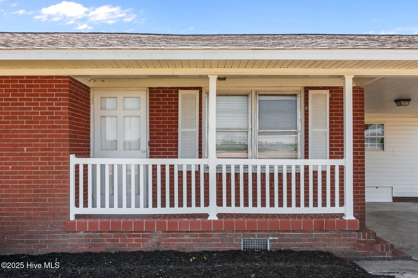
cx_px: 209
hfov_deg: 54.5
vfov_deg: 37.8
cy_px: 139
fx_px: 406
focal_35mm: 35
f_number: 9
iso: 400
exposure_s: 1/320
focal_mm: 35
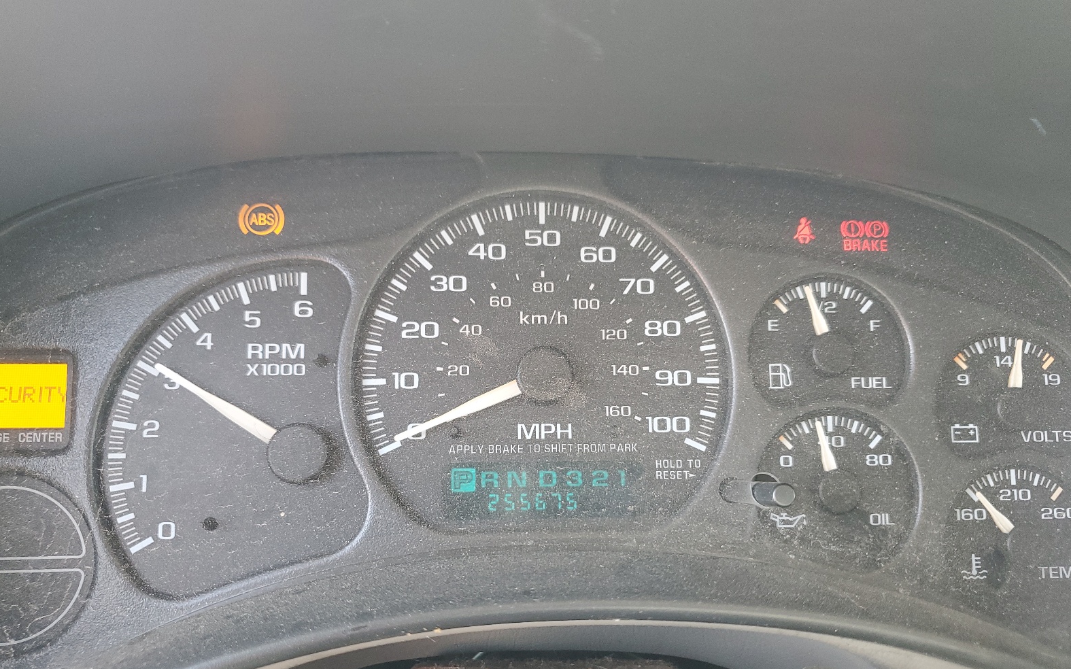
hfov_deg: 66.5
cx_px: 537
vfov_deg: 44.3
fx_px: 817
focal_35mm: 28
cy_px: 407
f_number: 1.5
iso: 103
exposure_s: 1/60.2
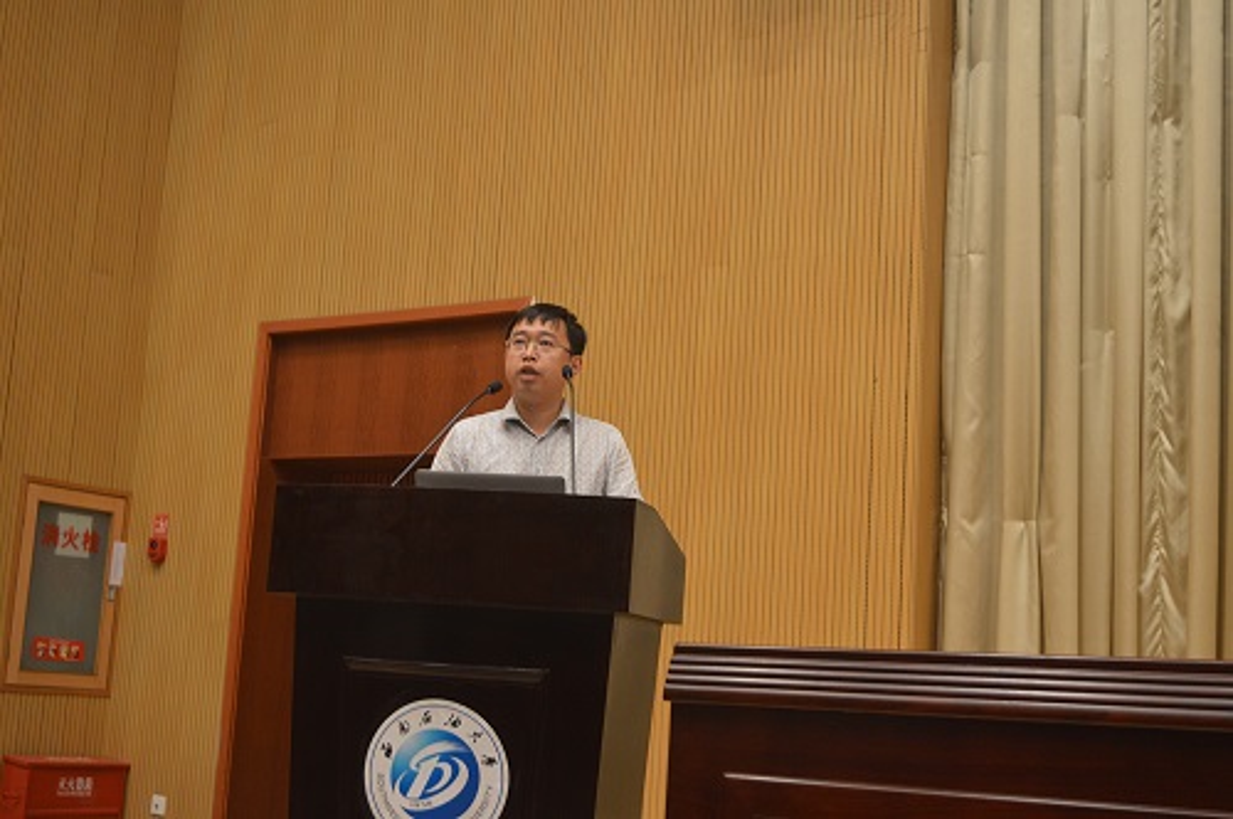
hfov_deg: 38.9
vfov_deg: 26.4
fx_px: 1744
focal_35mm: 51
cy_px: 410
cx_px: 616
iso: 720
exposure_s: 1/15
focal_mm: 34
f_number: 4.5
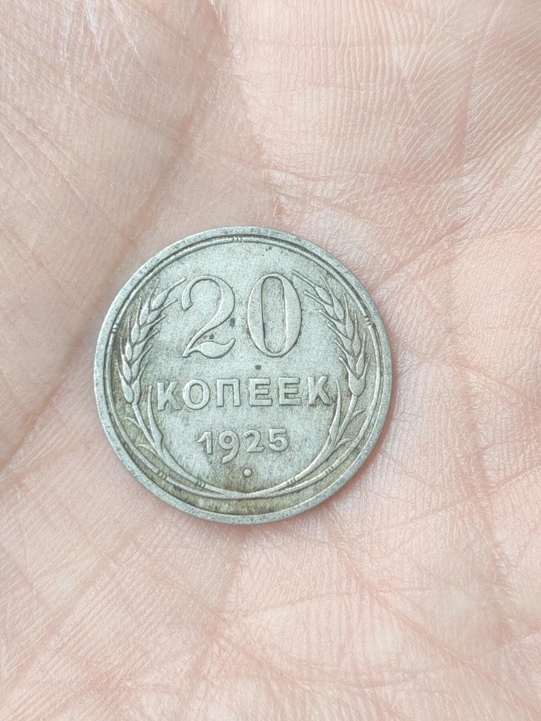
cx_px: 270
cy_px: 360
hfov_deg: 28.6
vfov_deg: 37.5
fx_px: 1063
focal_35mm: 51
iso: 967
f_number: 1.88
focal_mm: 4.84
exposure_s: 1/50
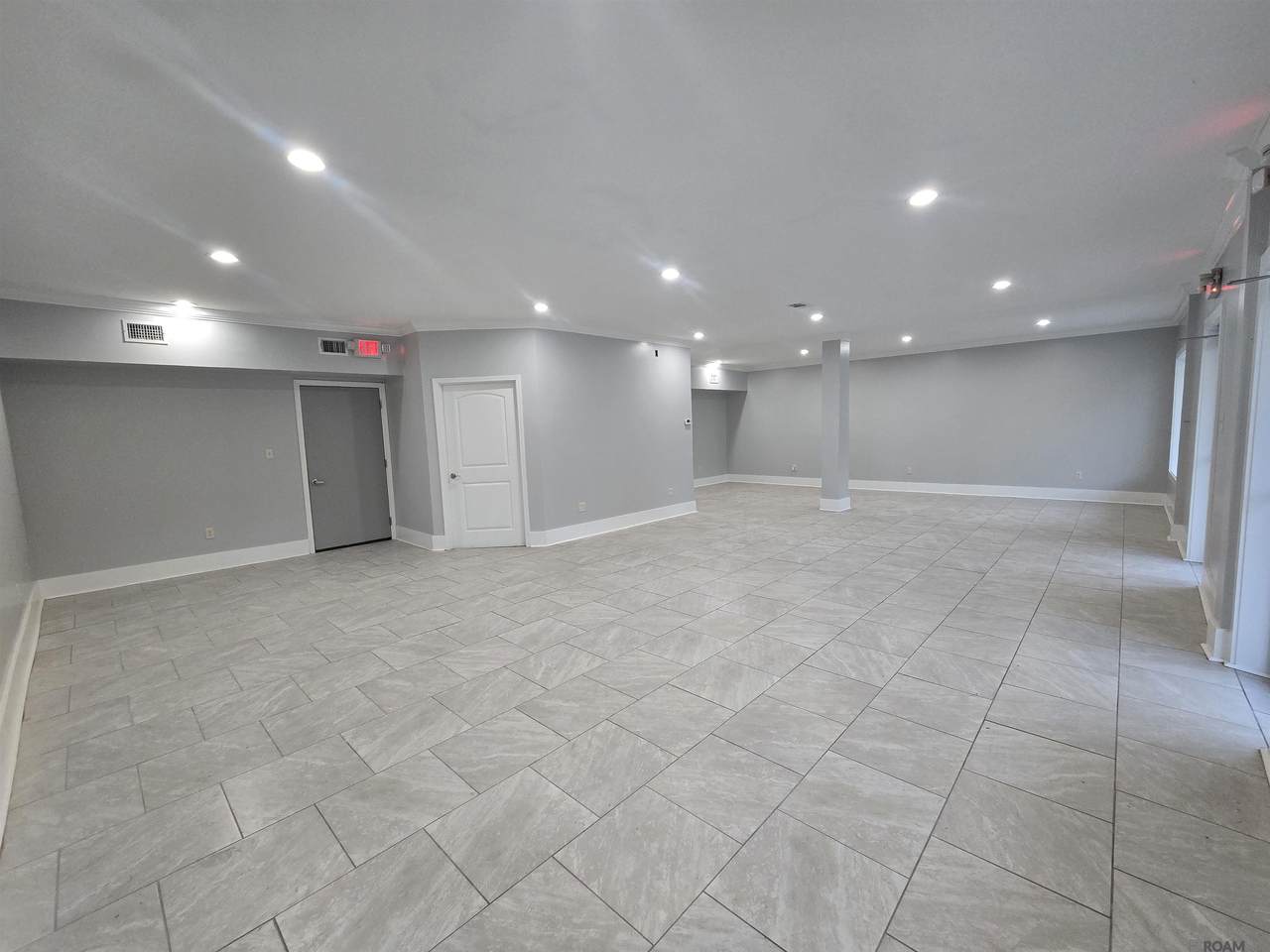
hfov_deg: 106.2
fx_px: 477
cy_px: 476
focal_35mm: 13
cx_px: 635
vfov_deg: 89.9
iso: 250
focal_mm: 2.2
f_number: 2.2
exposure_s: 1/60
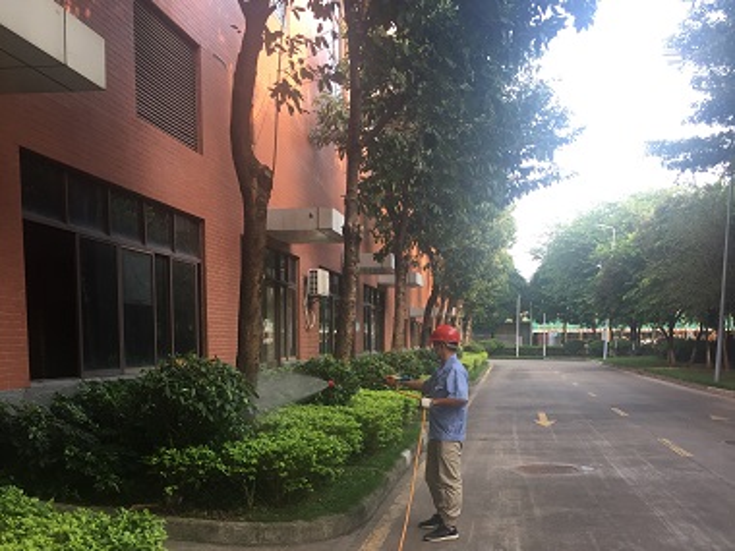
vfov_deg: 48.2
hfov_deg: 61.7
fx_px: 616
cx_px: 368
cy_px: 276
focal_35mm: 29
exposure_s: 1/115
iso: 32
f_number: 2.2
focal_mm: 4.15
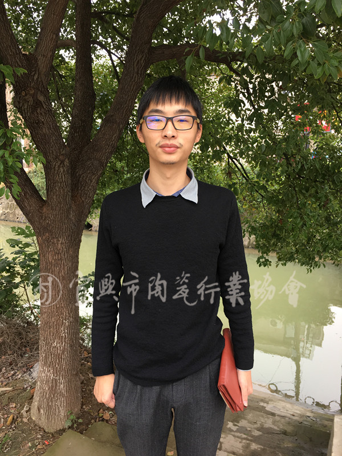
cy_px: 228
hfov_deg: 48.2
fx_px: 382
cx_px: 171
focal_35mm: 29
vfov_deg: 61.7
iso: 32
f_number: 2.2
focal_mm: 4.15
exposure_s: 1/100
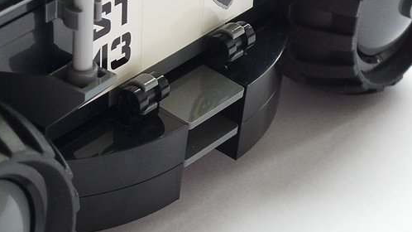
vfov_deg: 7.6
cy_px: -8
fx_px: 1737
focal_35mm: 159
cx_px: 61
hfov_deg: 13.4
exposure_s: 1/15
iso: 200
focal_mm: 9.8
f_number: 2.8
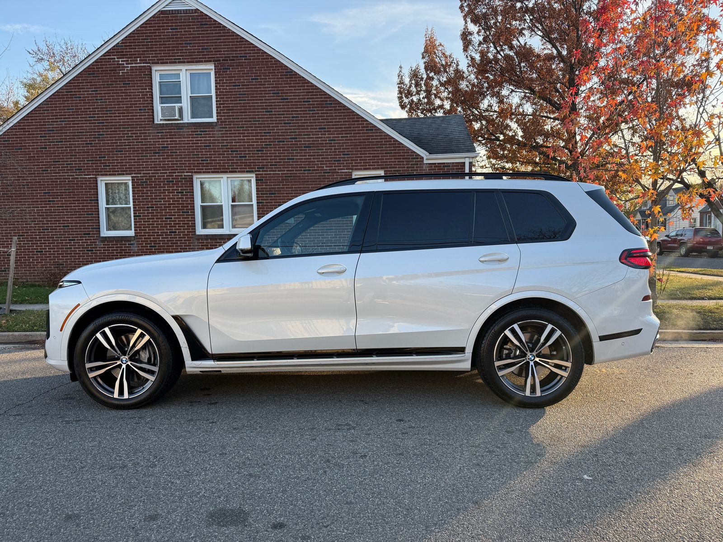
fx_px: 501
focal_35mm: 24
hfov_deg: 71.6
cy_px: 271
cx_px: 362
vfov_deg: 56.8
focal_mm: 6.76
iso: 100
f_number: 1.78
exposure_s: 1/967
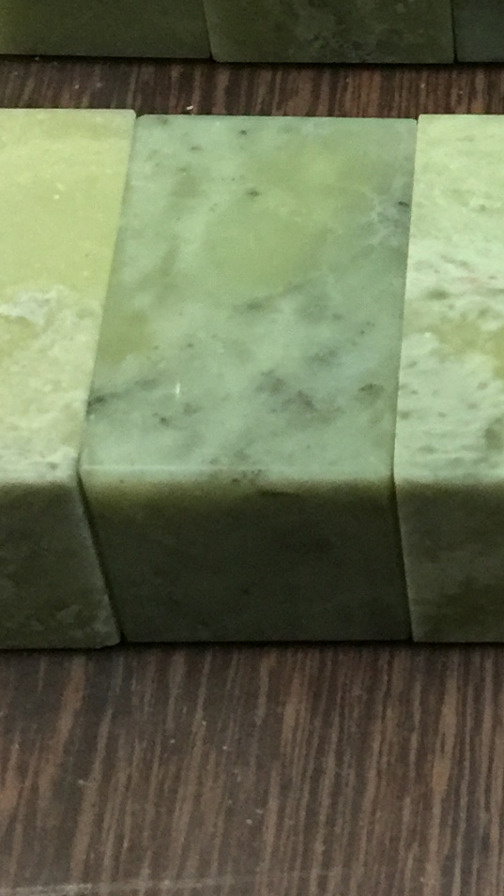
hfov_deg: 10.7
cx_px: 796
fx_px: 2567
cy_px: 447
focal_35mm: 108
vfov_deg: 19.8
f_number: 2.2
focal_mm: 4.15
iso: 125
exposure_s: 1/17
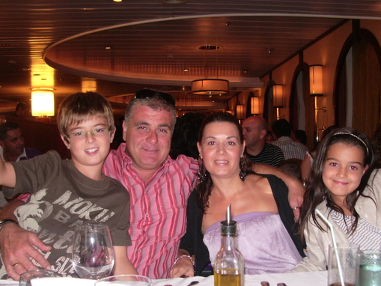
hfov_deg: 42.9
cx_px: 196
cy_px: 175
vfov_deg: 32.8
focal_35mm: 44
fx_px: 484
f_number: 2.6
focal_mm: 5.8
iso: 100
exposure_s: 1/40
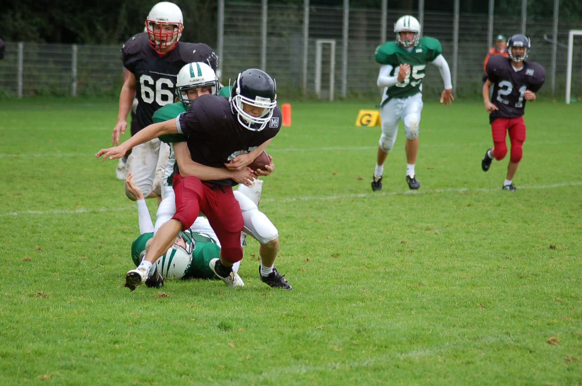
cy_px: 193
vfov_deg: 7.6
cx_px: 291
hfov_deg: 11.4
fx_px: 2904
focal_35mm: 180
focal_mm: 120
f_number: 4.2
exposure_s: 1/800
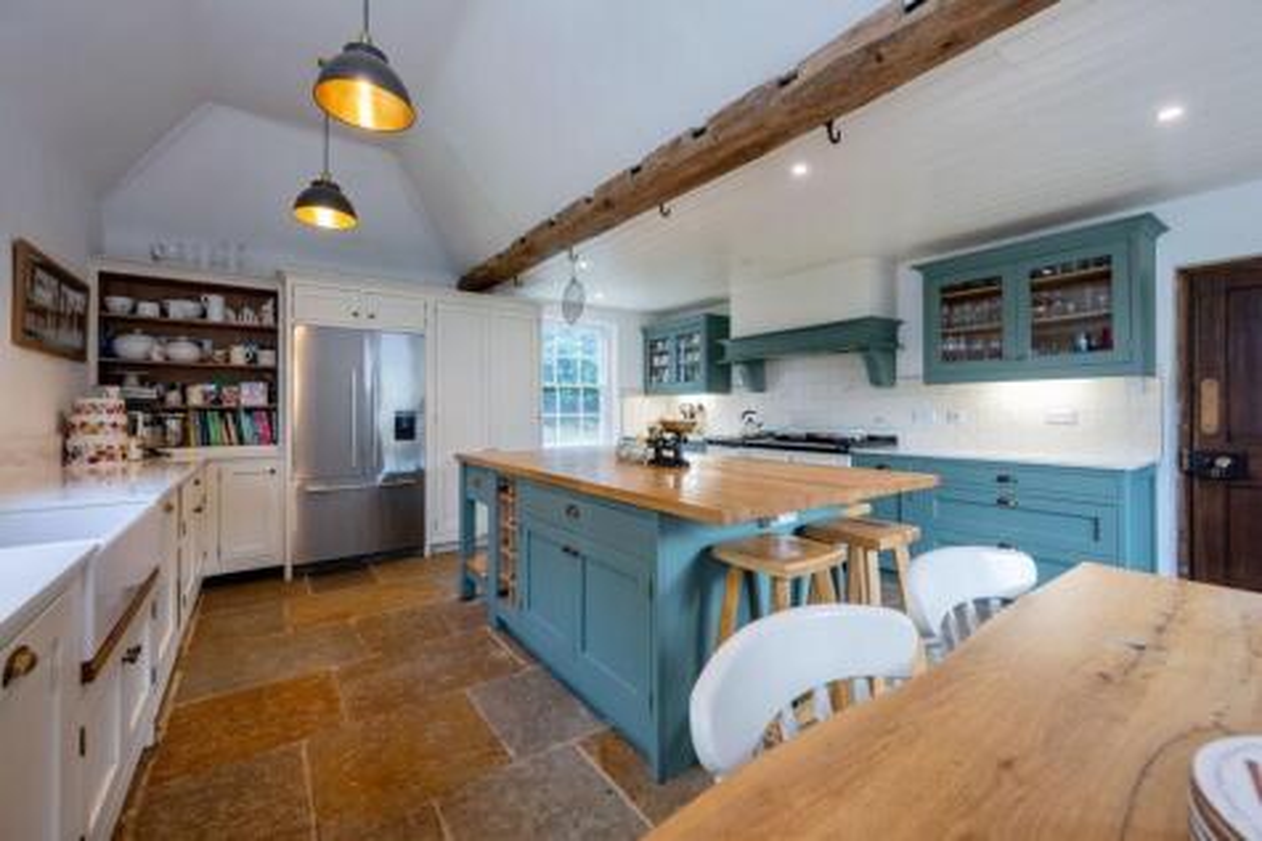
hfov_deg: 104.3
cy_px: 420
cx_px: 631
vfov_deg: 81.2
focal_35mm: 14
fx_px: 491
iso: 200
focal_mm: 14
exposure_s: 1/15
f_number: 6.3
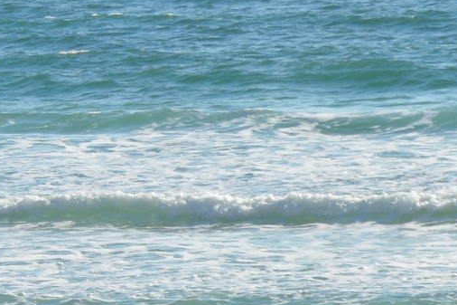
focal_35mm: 400
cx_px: -83
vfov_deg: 3.4
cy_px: -158
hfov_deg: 5.1
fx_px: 5075
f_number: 9
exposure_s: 1/320
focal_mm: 45
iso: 100
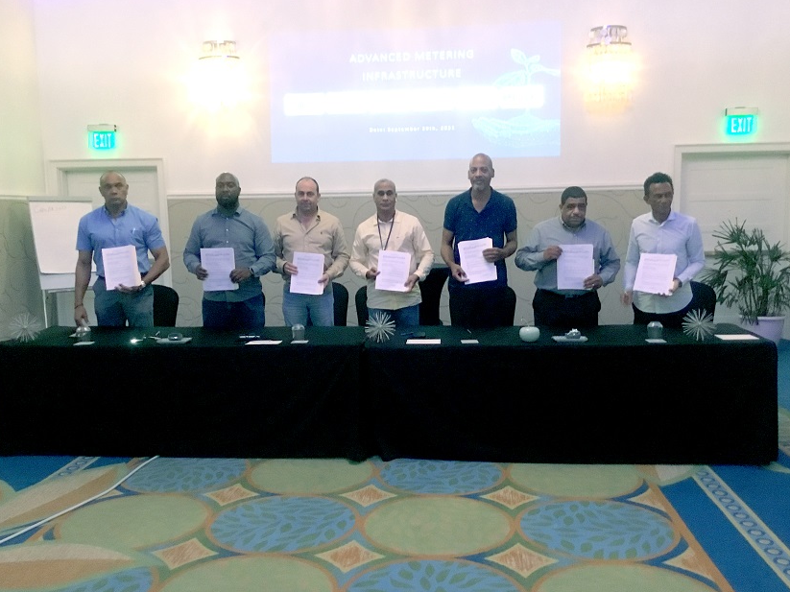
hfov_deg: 56.8
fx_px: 730
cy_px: 300
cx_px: 383
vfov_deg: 44.1
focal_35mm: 32
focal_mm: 3.3
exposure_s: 1/17
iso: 500
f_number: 2.4
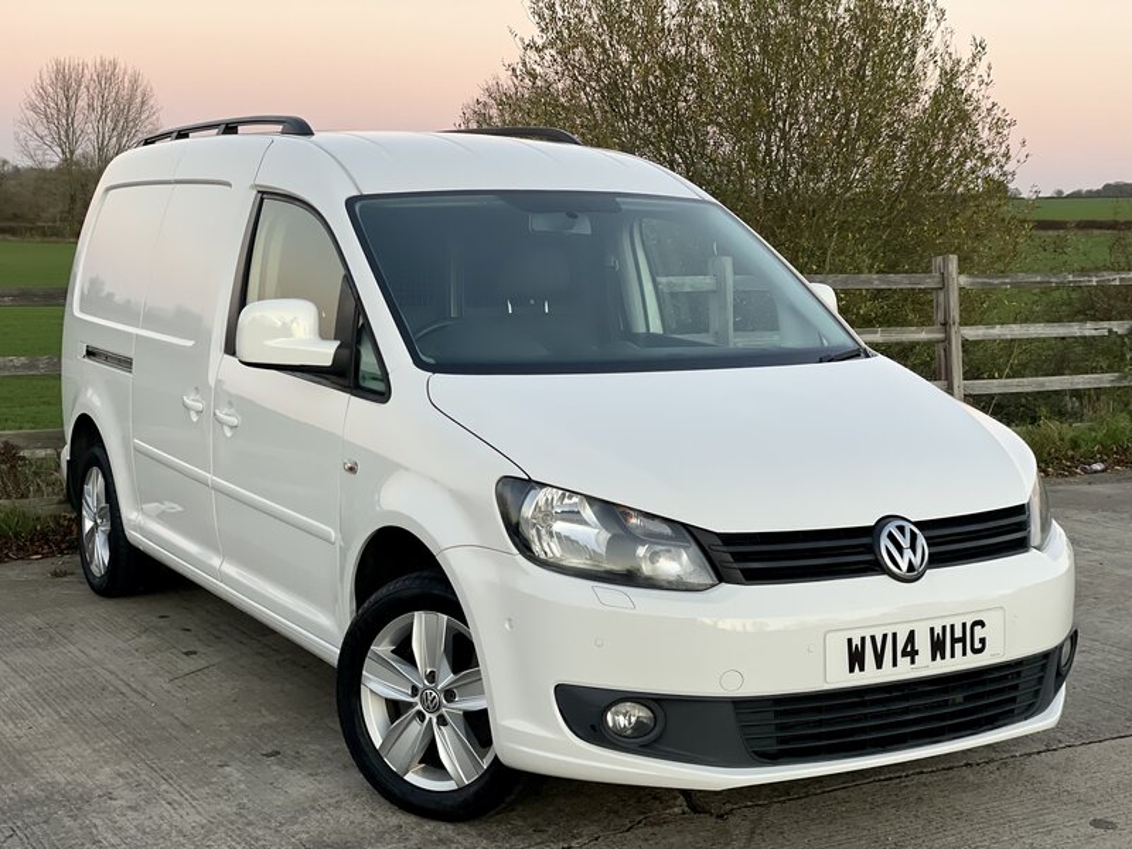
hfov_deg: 36.8
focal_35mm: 52
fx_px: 1700
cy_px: 424
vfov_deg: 28.0
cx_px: 566
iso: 80
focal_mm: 6
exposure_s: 1/99
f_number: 2
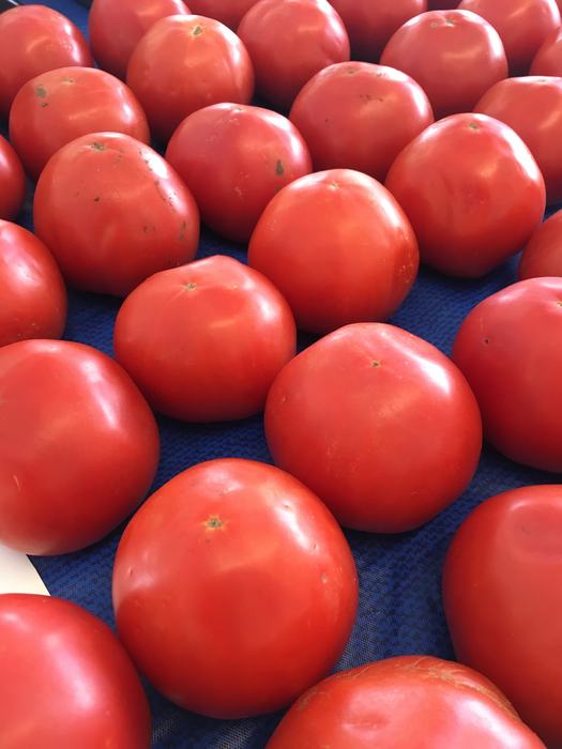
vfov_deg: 61.7
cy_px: 374
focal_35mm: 29
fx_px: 628
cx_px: 281
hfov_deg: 48.2
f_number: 2.2
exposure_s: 1/30
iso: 40
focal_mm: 4.15
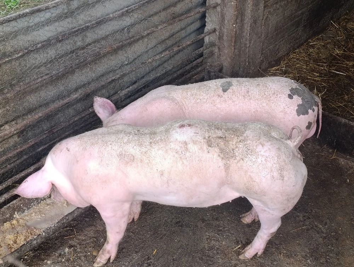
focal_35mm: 46
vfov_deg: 31.6
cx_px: 177
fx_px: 471
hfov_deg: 41.2
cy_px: 134
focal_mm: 6.14
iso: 160
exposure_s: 1/100
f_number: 1.6
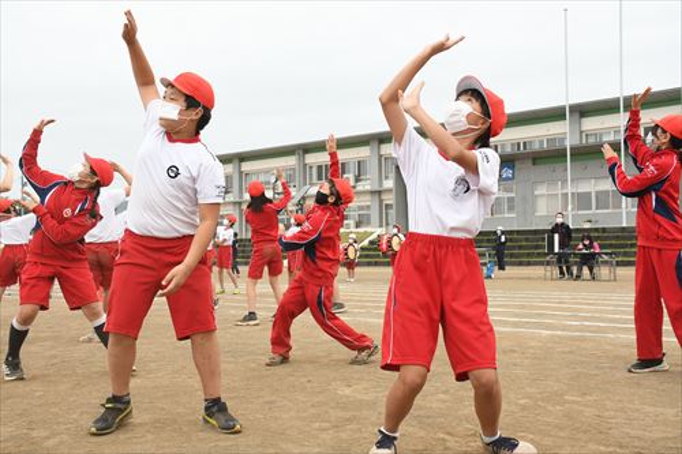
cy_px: 227
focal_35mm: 38
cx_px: 341
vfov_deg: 35.5
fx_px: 710
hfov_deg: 51.3
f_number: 6.3
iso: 800
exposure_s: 1/400
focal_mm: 25
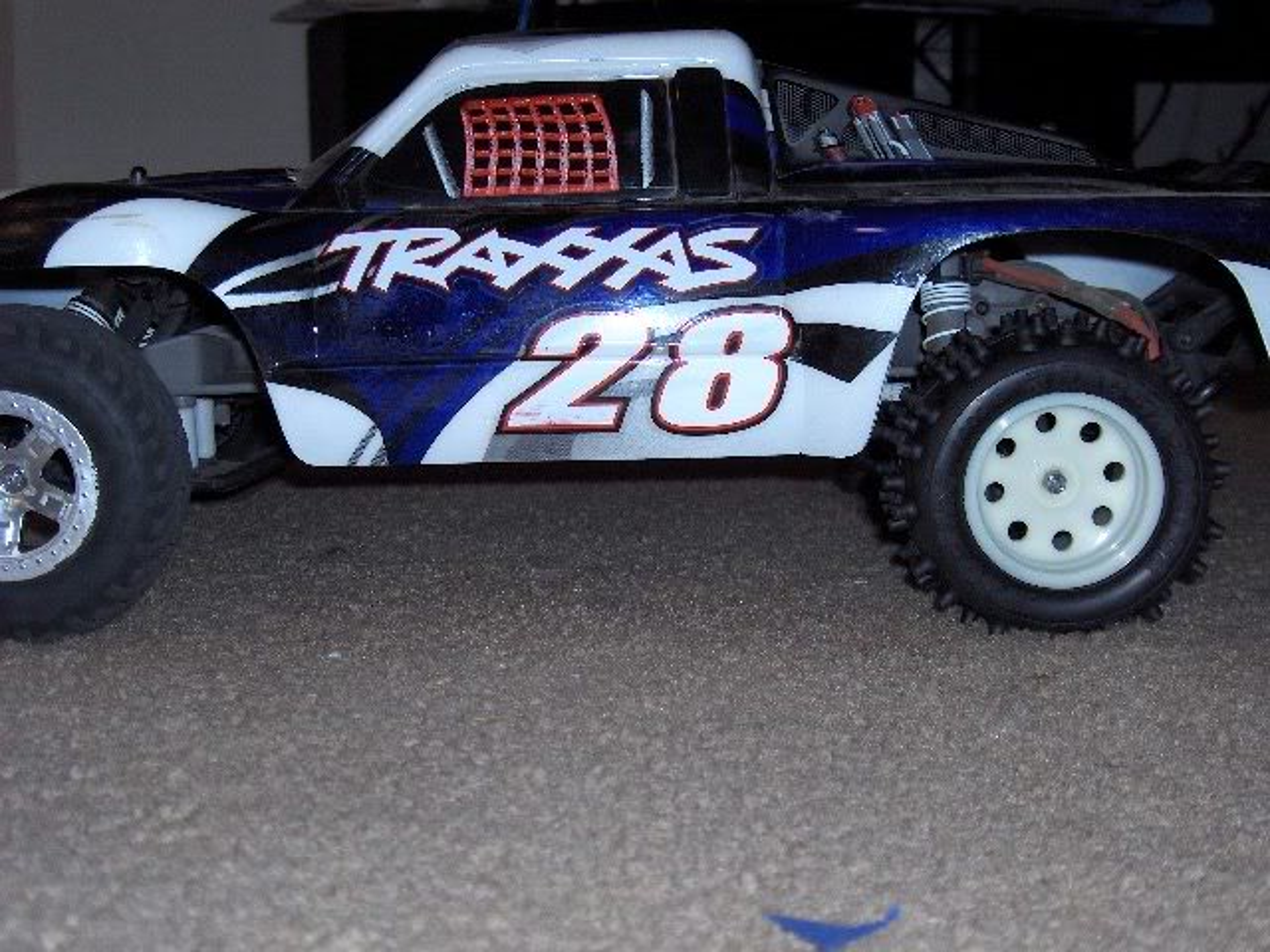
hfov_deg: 42.9
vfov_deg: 32.9
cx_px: 635
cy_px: 476
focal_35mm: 44
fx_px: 1614
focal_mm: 9
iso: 100
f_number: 2.9
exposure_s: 1/60
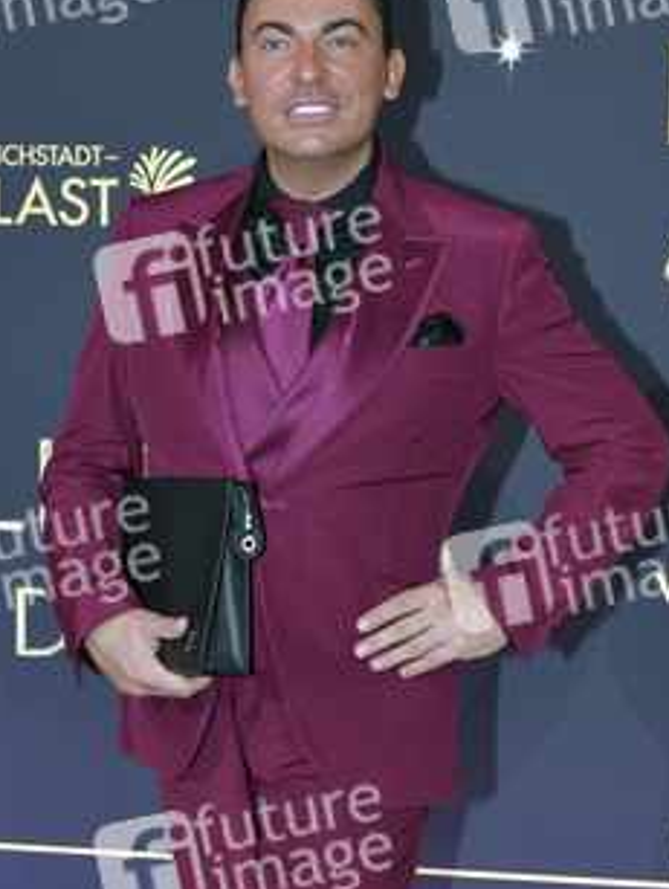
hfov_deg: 22.6
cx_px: 327
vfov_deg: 29.8
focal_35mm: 65
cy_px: 420
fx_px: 1671
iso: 1250
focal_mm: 52
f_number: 5.6
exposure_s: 1/200
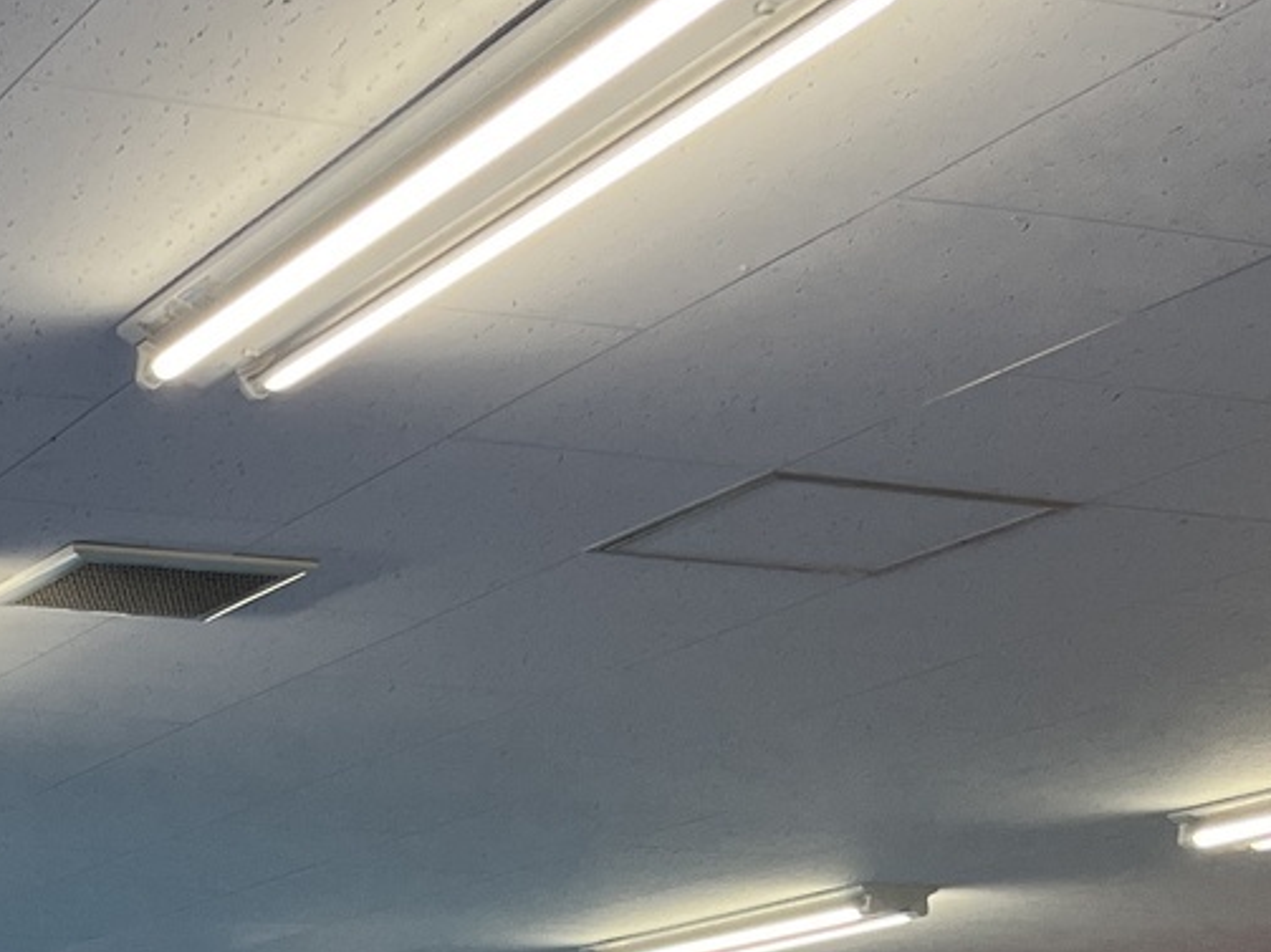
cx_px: -245
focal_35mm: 93
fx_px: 3414
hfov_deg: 19.8
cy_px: 1427
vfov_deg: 14.8
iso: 80
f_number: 1.6
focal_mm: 5.1
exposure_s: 1/100
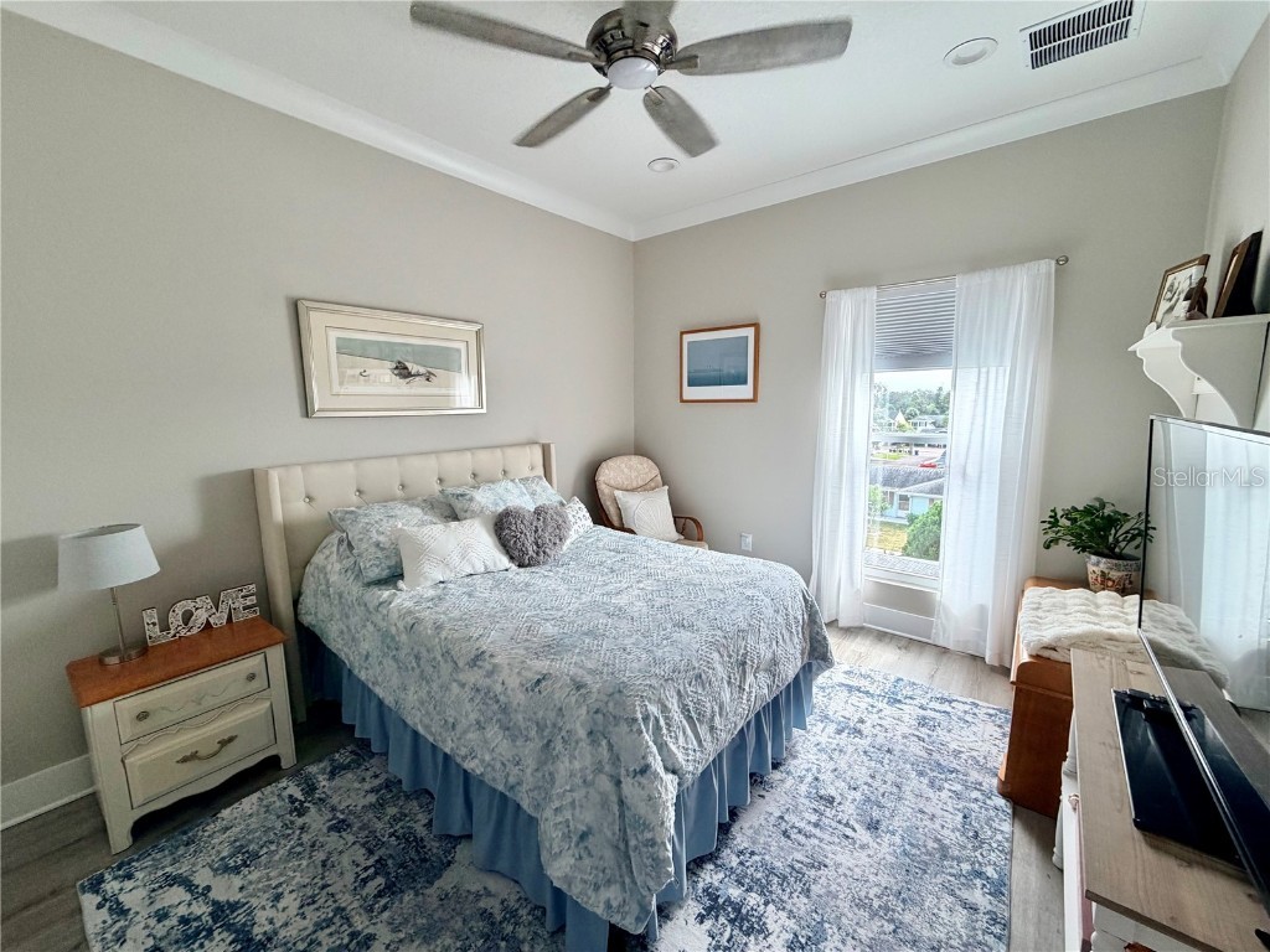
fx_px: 514
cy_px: 476
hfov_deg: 102.1
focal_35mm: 14
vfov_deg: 85.7
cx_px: 635
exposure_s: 1/121
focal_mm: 2.22
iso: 160
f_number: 2.2
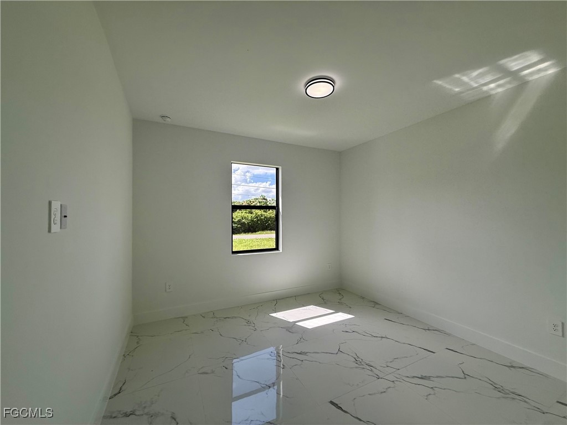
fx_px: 229
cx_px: 284
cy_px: 212
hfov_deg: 102.1
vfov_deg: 85.7
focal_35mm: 14
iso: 64
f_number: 2.2
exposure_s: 1/293
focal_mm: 2.22
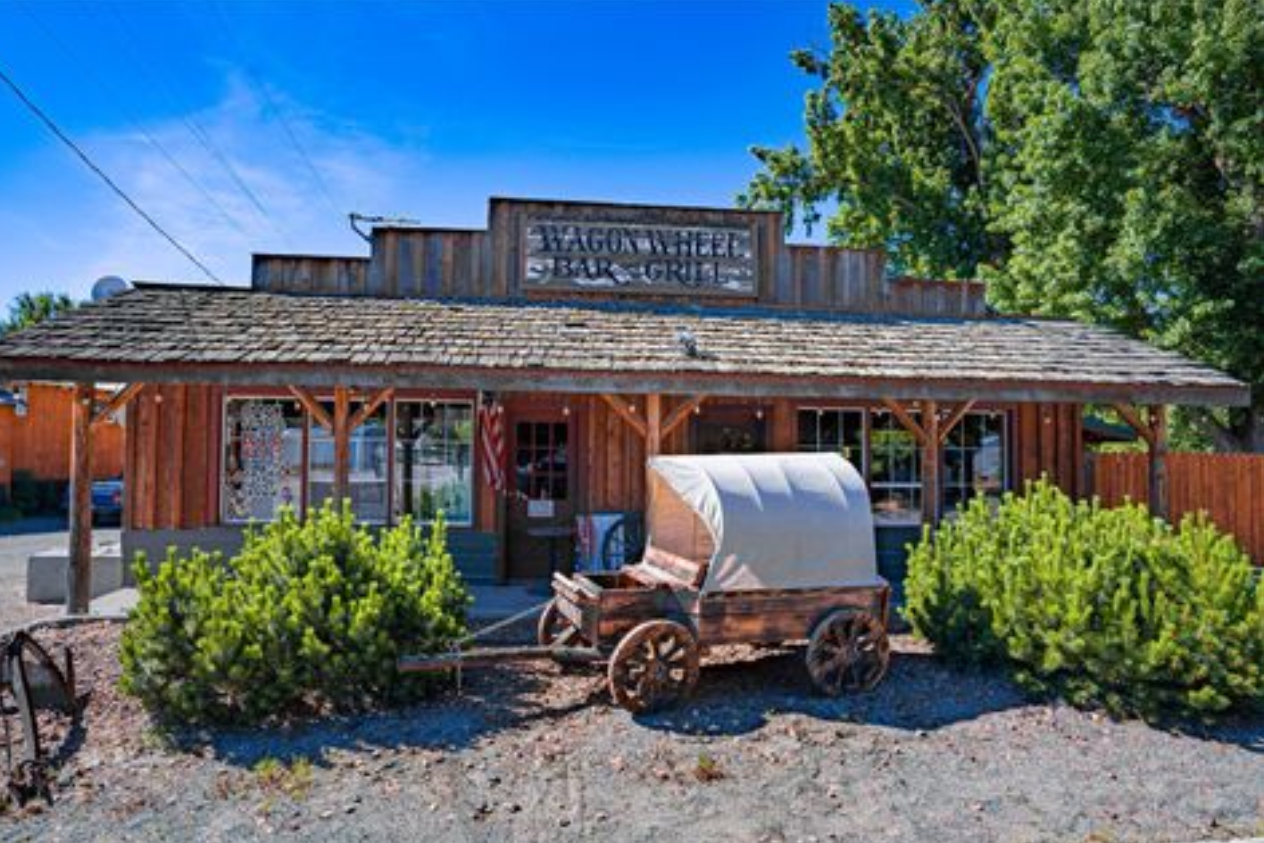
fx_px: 632
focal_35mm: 18
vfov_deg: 67.4
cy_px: 444
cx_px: 597
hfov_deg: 89.9
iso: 200
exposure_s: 1/8000
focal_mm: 17
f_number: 8
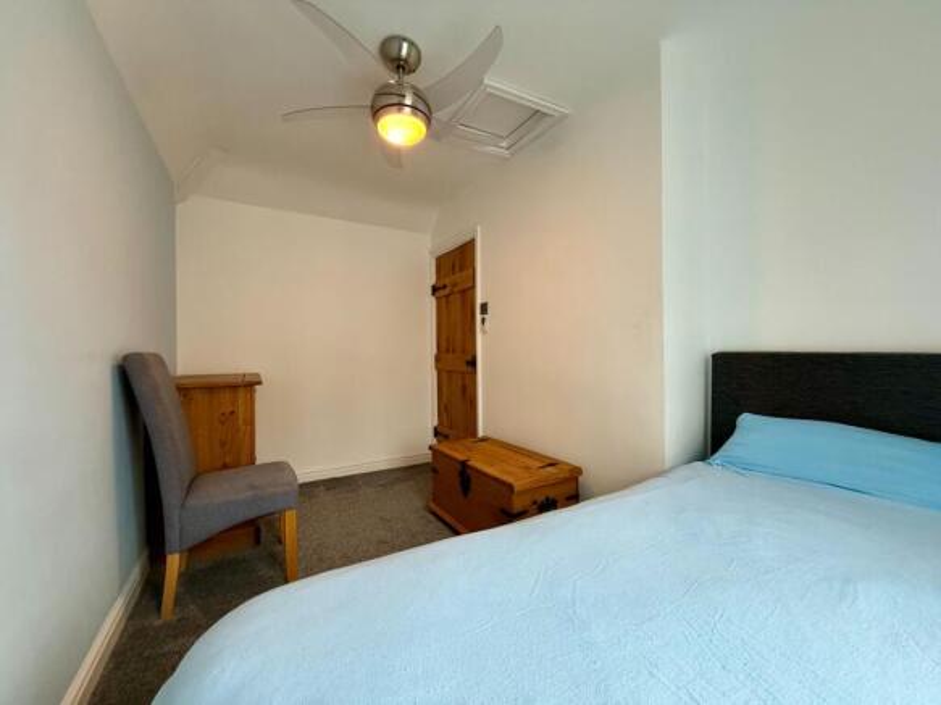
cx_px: 470
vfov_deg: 85.7
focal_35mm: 14
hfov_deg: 102.1
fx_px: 380
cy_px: 352
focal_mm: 2.22
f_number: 2.2
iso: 320
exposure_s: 1/50
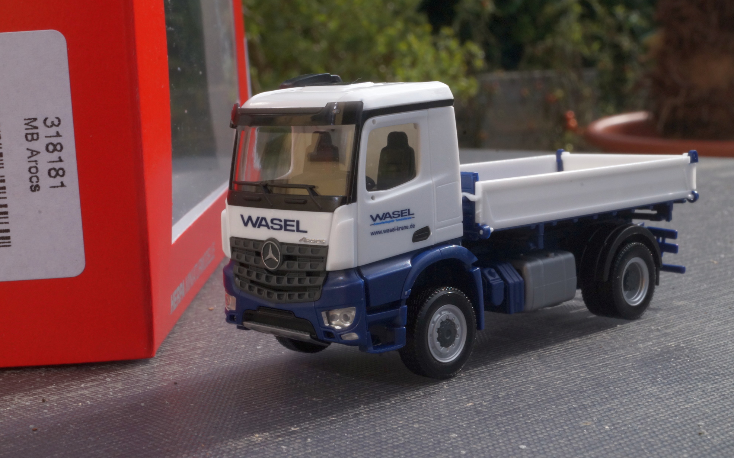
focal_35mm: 62
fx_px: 1240
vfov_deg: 20.9
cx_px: 371
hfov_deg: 33.0
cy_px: 222
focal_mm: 40
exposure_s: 1/80
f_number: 29
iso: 500
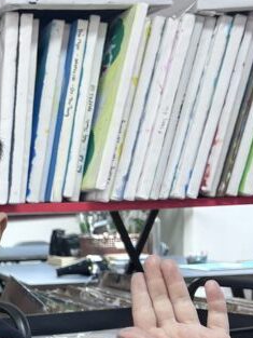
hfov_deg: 16.4
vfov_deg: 22.7
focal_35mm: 83
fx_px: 808
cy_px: 333
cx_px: -113
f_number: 1.5
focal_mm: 5.7
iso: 100
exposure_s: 1/100
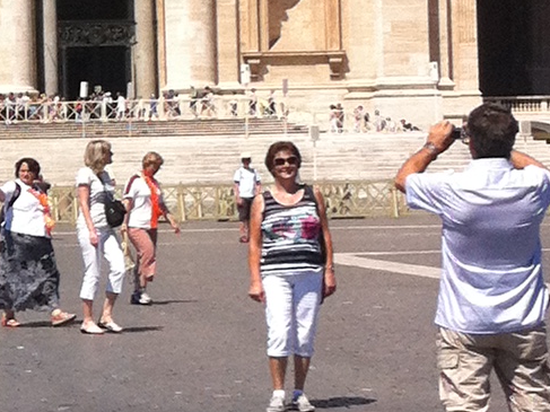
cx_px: -296
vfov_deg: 8.0
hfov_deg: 10.3
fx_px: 2955
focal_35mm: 186
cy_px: 169
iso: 80
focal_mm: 3.85
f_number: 2.8
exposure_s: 1/1885
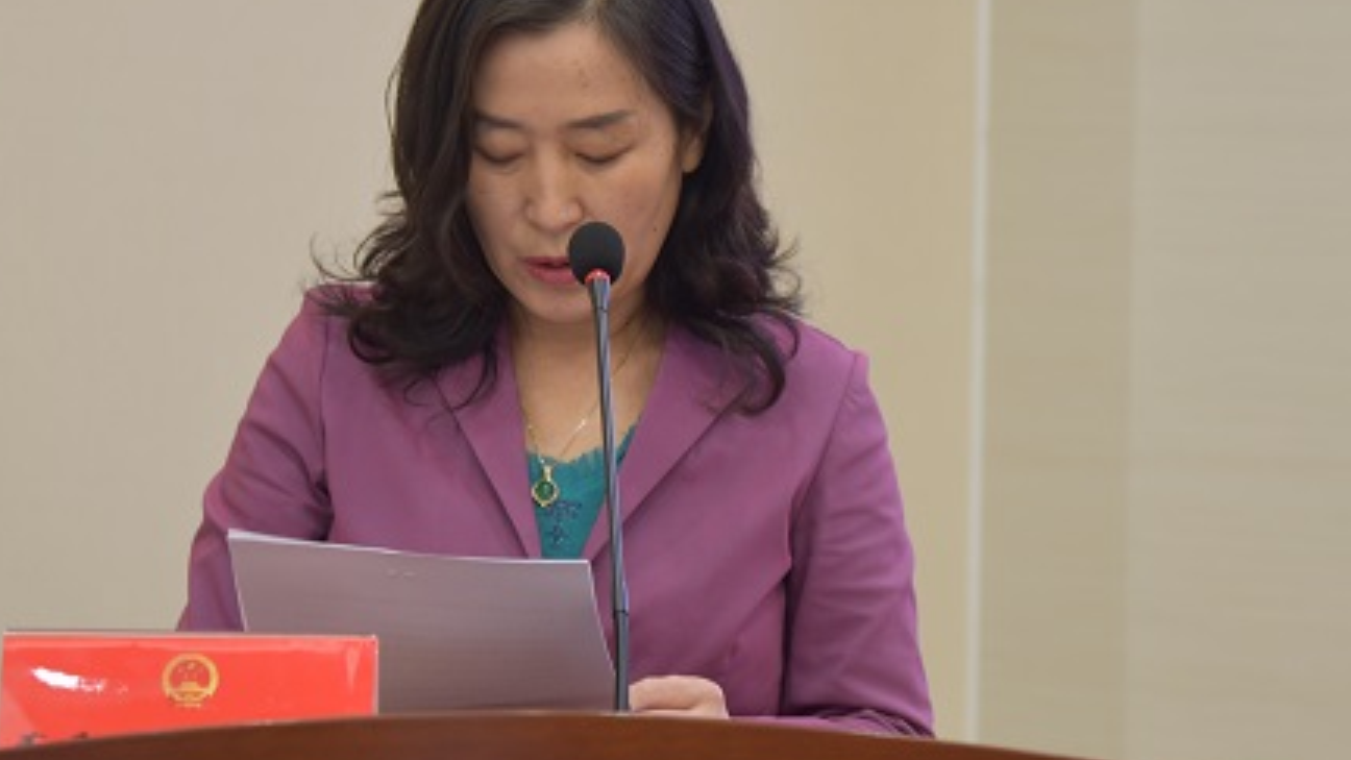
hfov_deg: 10.9
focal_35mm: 198
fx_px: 7093
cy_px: 314
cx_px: 716
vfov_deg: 6.1
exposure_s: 1/60
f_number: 4
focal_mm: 120
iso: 800
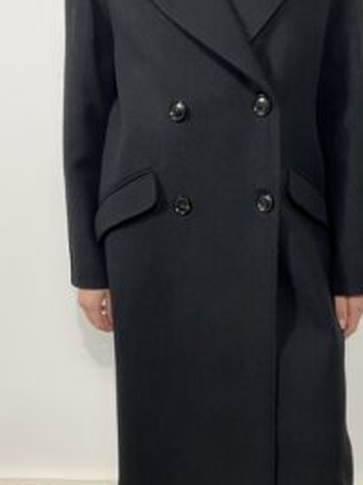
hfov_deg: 36.6
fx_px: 546
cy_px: 242
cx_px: 221
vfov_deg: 47.9
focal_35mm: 39
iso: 80
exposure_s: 1/50
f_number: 1.6
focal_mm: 5.1
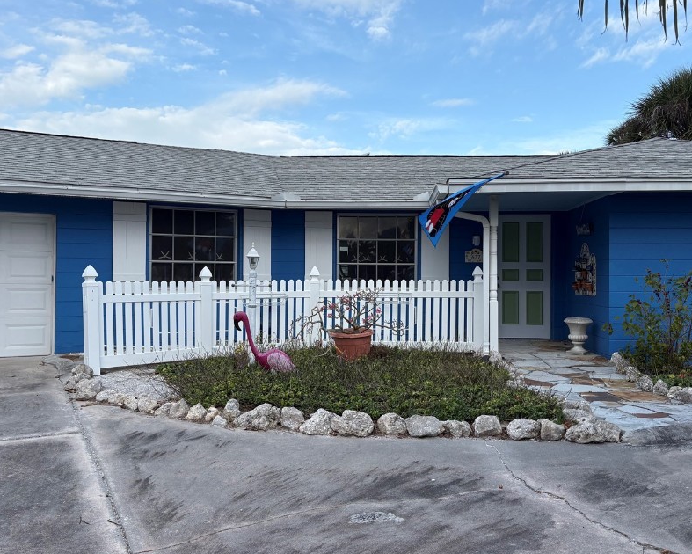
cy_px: 266
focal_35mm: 33
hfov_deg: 54.1
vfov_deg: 44.5
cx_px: 378
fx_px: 676
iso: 50
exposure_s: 1/1626
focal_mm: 5.96
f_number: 1.6
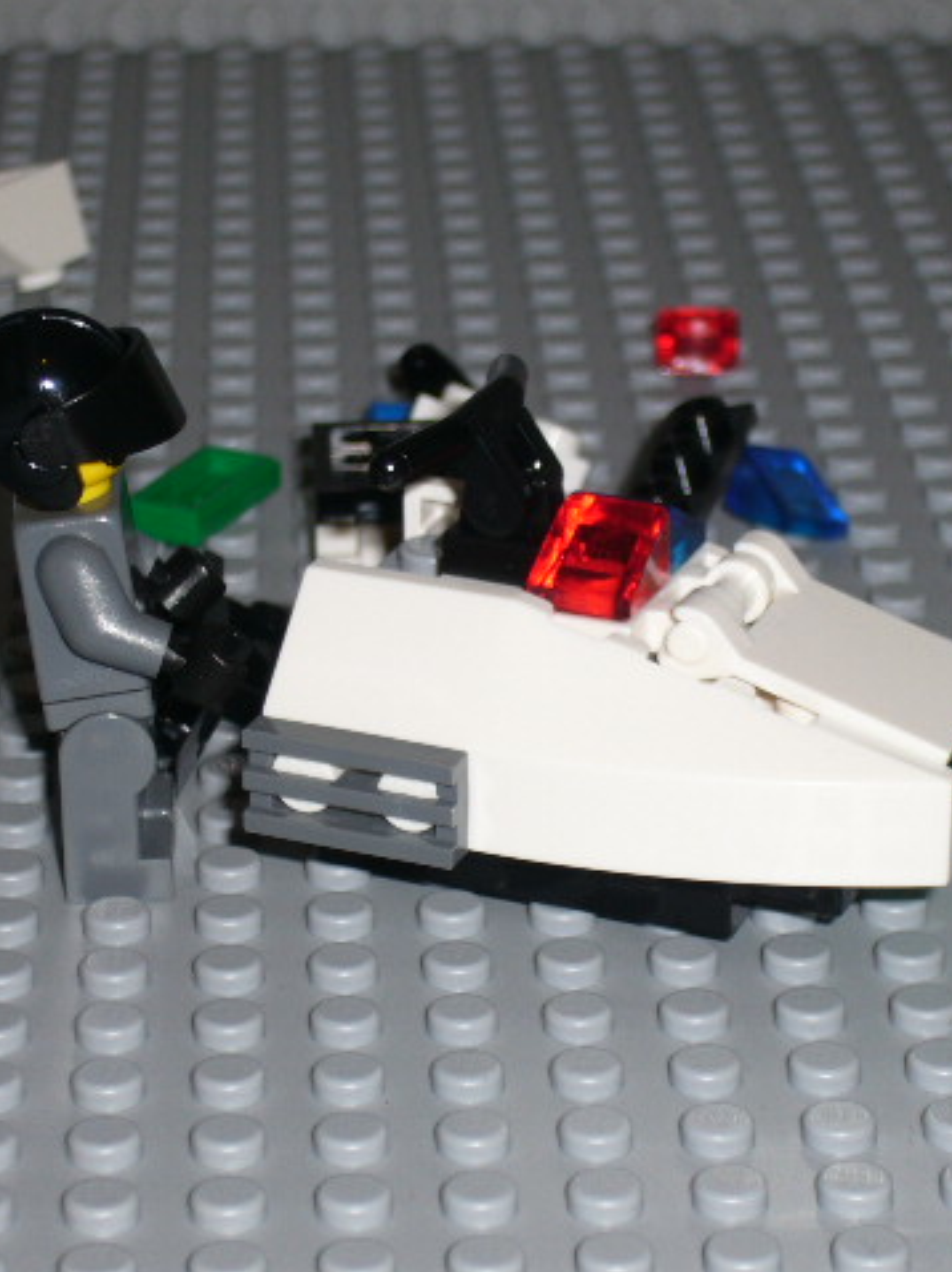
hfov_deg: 11.4
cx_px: 436
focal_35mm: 130
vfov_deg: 15.2
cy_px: 636
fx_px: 4771
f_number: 4.8
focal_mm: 16.1
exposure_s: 1/60
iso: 80
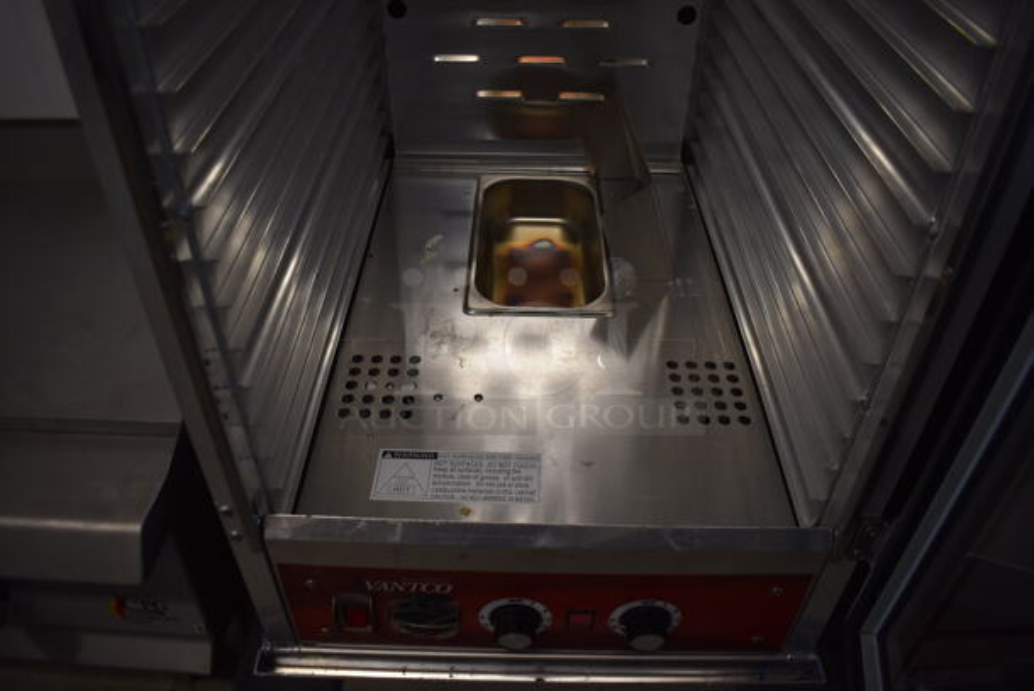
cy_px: 346
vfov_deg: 48.0
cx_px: 517
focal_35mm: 27
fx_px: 776
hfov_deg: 67.3
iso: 720
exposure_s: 1/250
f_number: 3.5
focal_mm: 18
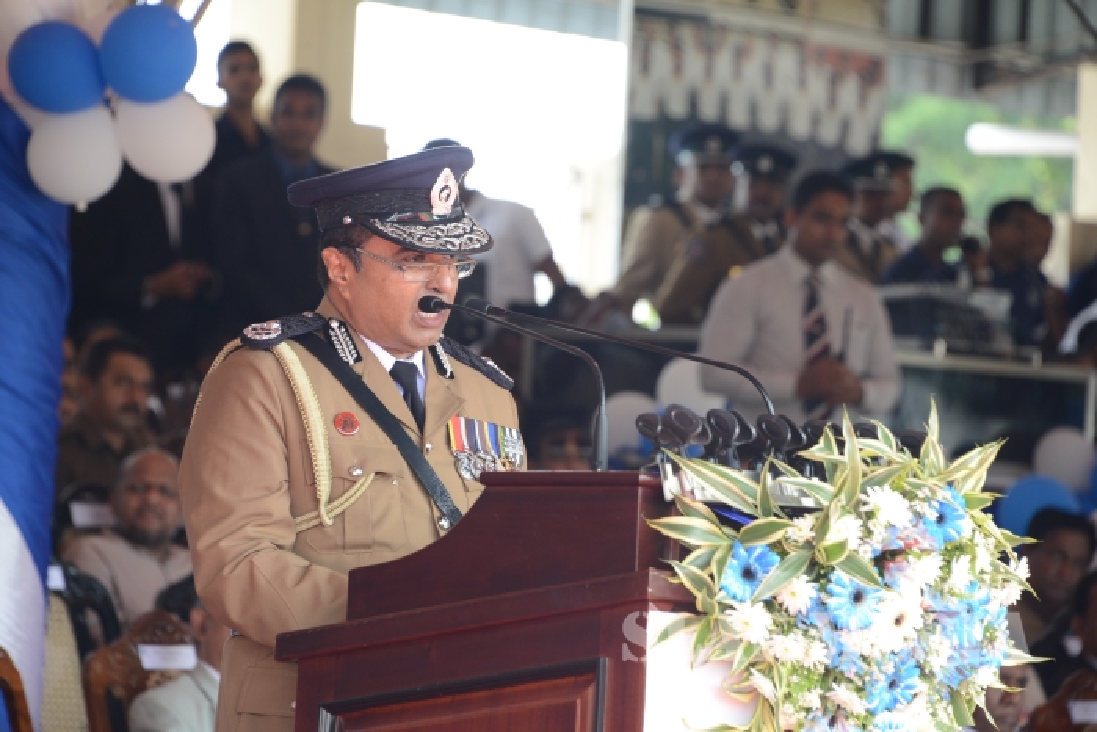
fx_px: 9143
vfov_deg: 4.6
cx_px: 548
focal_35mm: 300
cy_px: 366
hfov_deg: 6.9
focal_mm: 300
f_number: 8
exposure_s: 1/125
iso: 1000
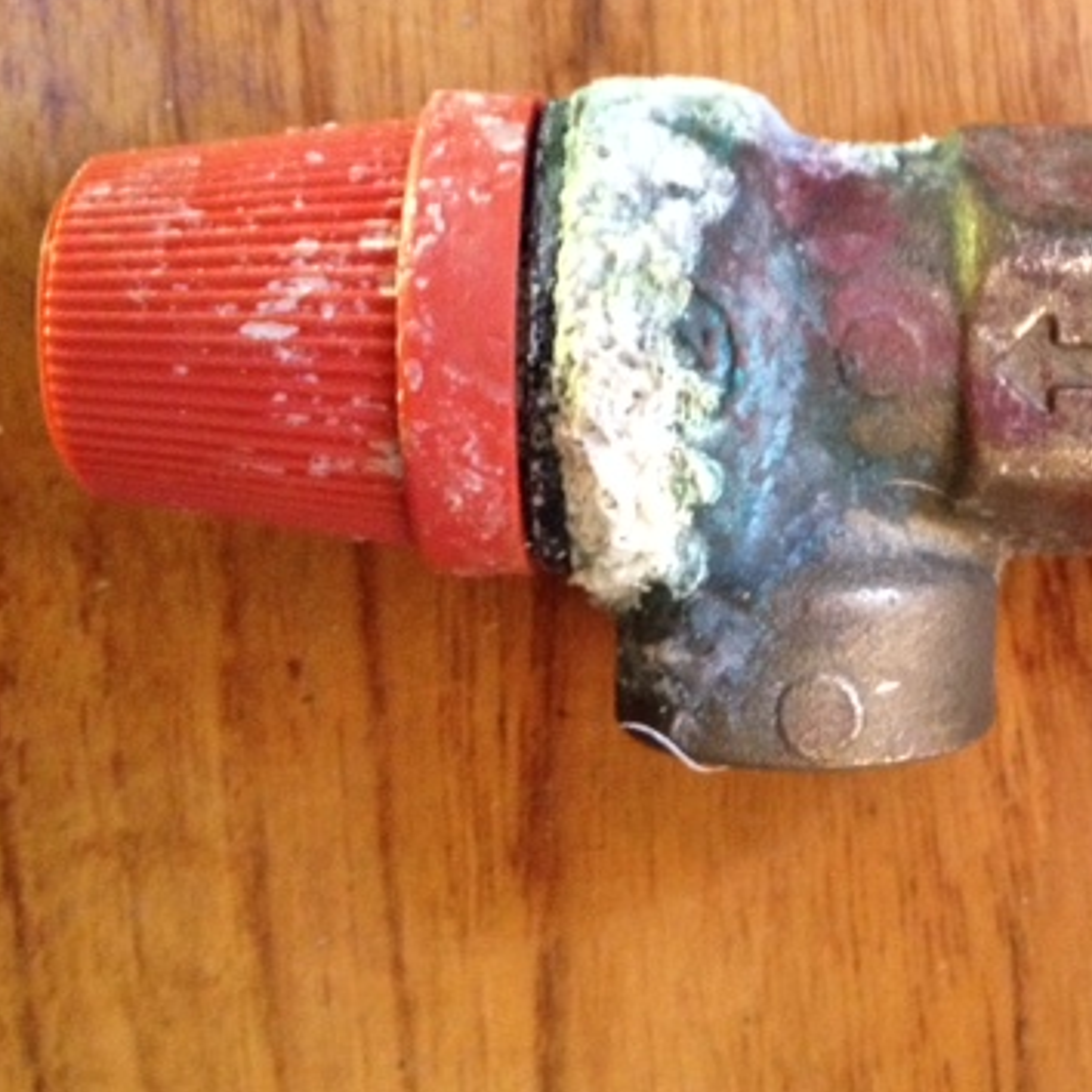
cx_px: 879
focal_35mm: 56
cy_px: 426
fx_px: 1999
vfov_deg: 30.5
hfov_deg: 29.8
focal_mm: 4.28
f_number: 2.4
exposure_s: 1/15
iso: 500
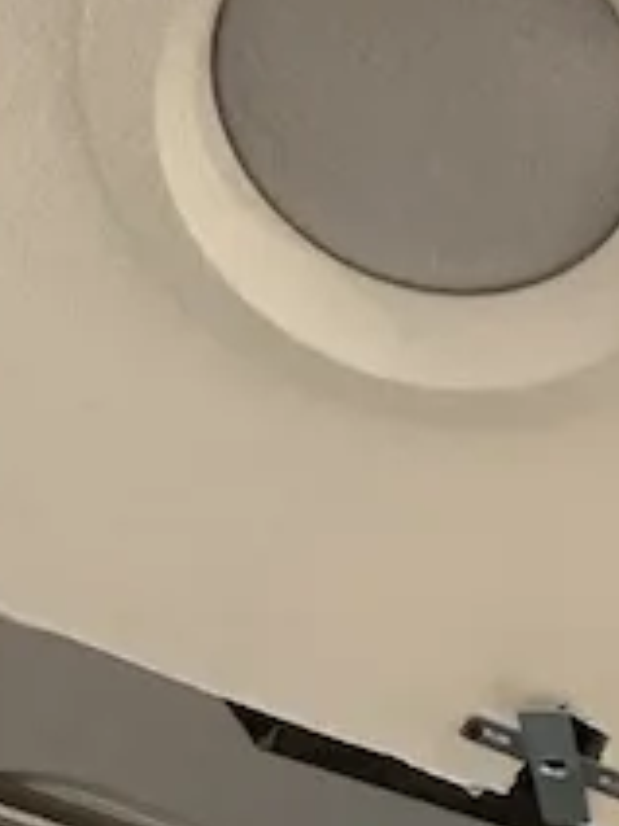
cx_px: 705
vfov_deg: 12.4
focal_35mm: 88
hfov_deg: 16.2
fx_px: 2098
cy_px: 2320
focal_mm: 2.22
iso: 200
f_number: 2.2
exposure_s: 1/60
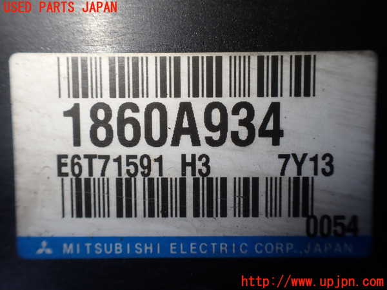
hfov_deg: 60.0
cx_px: 194
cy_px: 145
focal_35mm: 30
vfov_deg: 46.8
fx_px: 335
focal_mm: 5.4
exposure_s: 1/160
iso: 100
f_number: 2.3
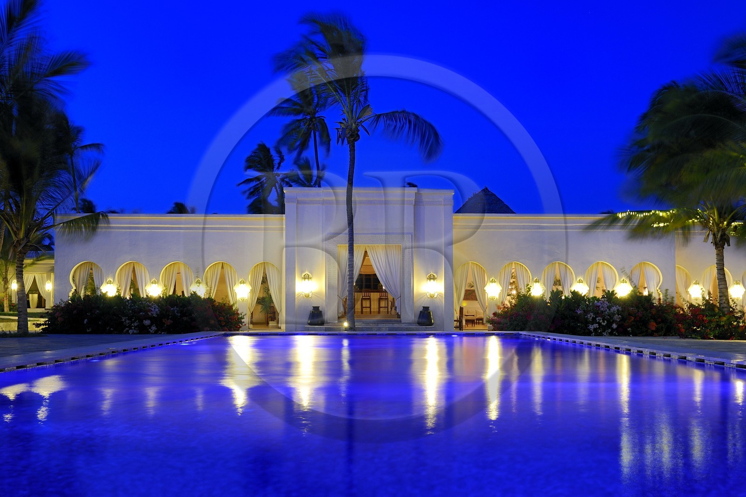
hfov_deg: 58.7
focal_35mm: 32
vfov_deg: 41.1
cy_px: 248
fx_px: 663
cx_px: 373
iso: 200
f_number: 7.1
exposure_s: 6
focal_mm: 32
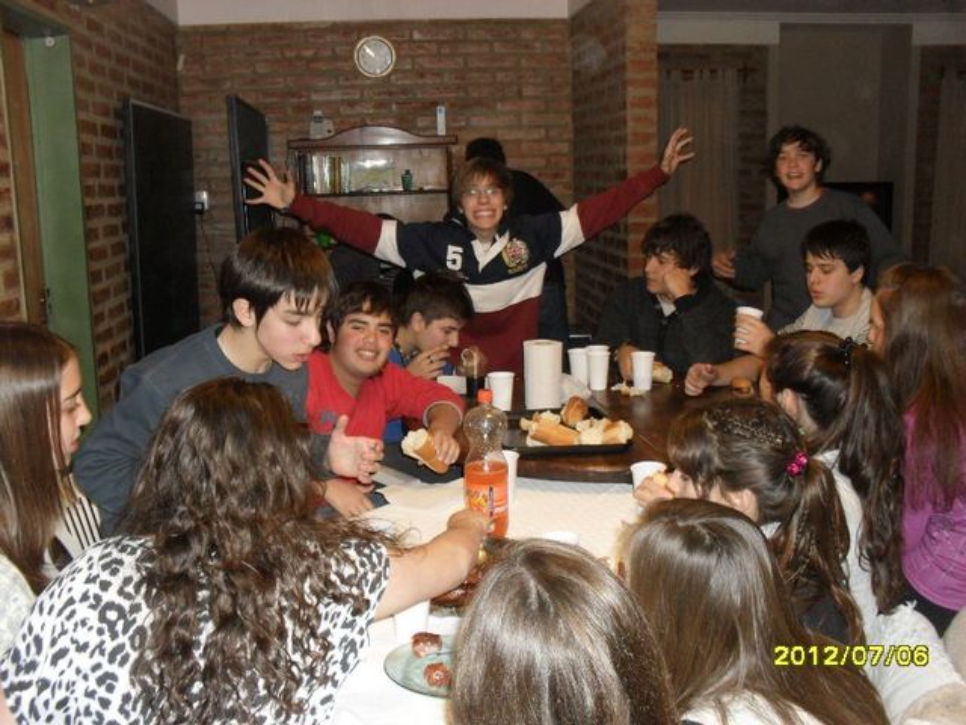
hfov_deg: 52.6
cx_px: 483
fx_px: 977
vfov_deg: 40.7
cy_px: 362
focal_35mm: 35
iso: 240
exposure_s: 1/45
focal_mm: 6.3
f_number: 3.2
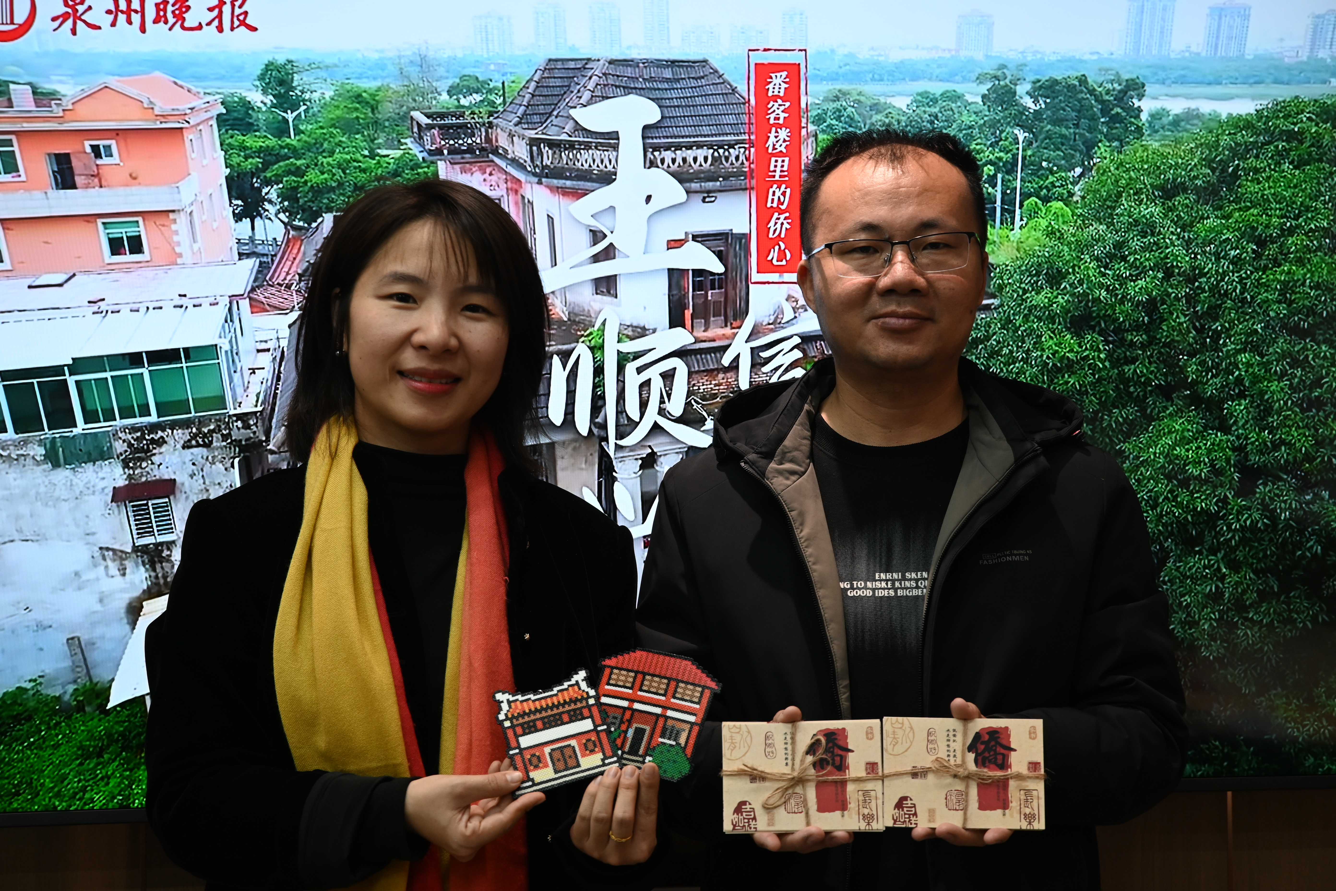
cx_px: 668
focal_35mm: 84
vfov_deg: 16.3
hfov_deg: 24.2
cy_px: 446
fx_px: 3117
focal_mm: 56
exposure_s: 1/50
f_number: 5.6
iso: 500
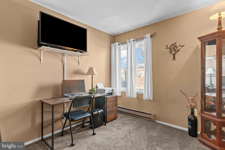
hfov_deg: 93.3
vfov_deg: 70.4
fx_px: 106
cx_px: 112
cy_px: 75
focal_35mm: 17
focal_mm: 17
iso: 500
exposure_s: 1/5
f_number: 8
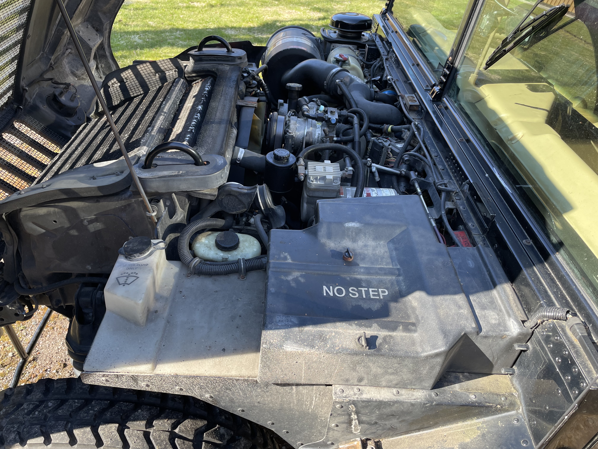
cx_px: 299
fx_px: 449
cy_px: 224
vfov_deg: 53.1
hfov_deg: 67.3
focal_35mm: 26
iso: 32
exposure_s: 1/248
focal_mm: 4.2
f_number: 1.6
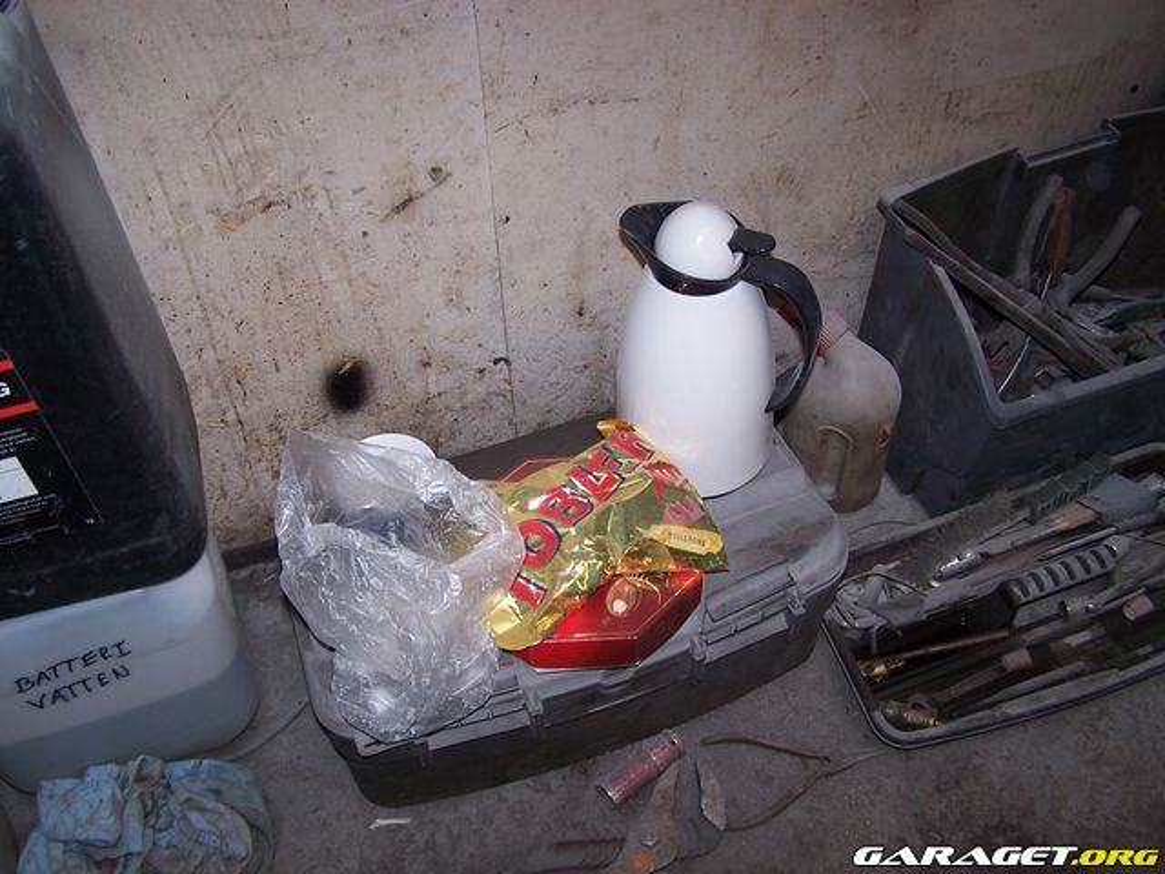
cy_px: 437
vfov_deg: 37.7
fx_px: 1279
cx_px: 582
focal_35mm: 38
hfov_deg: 49.0
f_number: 2.8
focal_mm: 6.3
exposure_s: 1/60
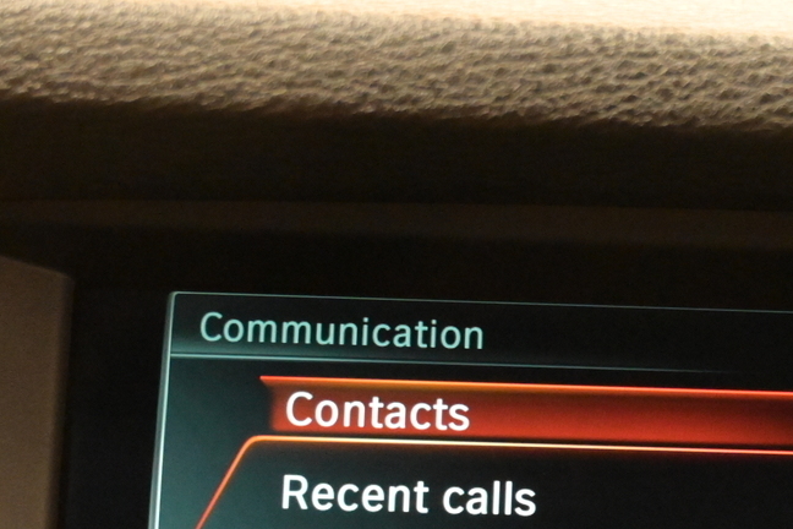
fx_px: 2974
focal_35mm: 135
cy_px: 601
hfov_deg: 14.8
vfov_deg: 10.0
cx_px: 888
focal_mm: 36
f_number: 4.5
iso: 6400
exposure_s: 1/80
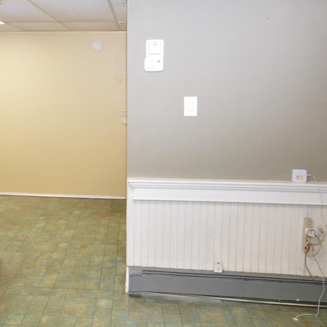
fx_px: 363
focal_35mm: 34
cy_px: 104
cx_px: 98
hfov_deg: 47.3
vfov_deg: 47.5
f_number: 4
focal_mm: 10
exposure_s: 1/60
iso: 400
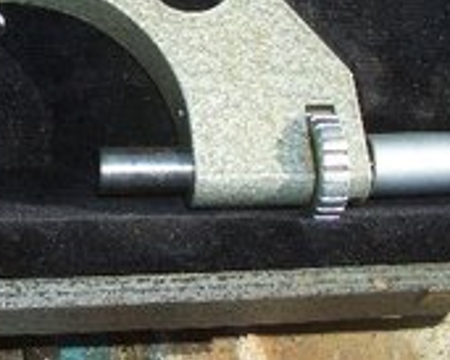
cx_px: 24
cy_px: -29
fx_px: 1066
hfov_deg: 23.1
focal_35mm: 80
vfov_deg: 18.5
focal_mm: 5.8
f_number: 2.6
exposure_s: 1/400
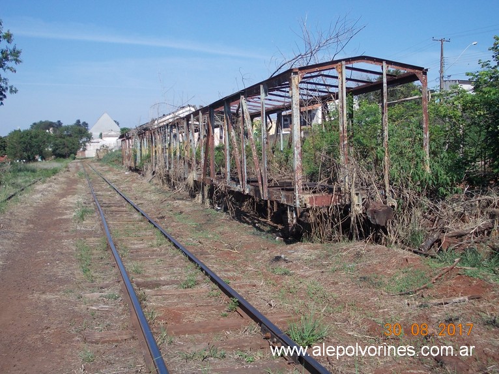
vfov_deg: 33.6
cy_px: 187
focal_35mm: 43
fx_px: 620
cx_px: 250
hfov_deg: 43.9
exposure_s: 1/250
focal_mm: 6.1
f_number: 6.5
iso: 80
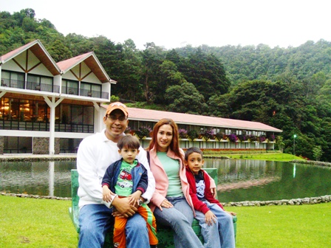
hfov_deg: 51.4
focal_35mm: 36
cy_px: 124
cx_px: 166
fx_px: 344
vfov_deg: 39.7
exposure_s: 1/60
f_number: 2.7
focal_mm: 6
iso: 320
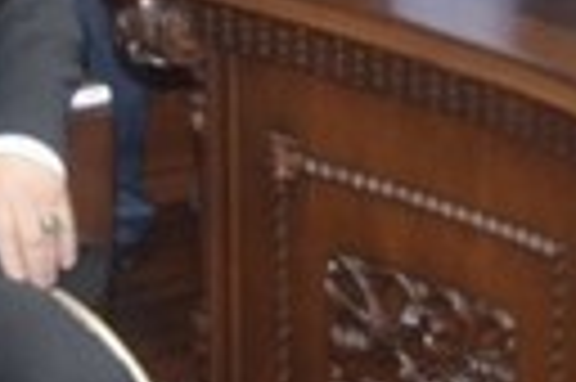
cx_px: 684
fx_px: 3004
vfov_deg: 7.1
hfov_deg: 10.8
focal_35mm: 188
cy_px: -310
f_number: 2.8
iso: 800
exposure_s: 1/60
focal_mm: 24
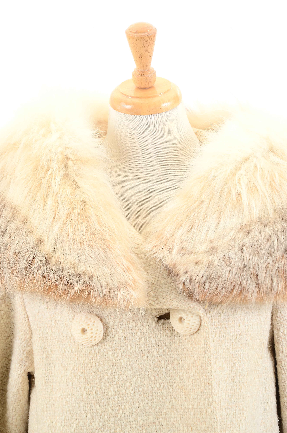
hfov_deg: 8.7
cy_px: 216
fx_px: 1892
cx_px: 144
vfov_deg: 13.1
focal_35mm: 158
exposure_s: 1/80
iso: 160
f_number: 7.1
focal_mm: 105
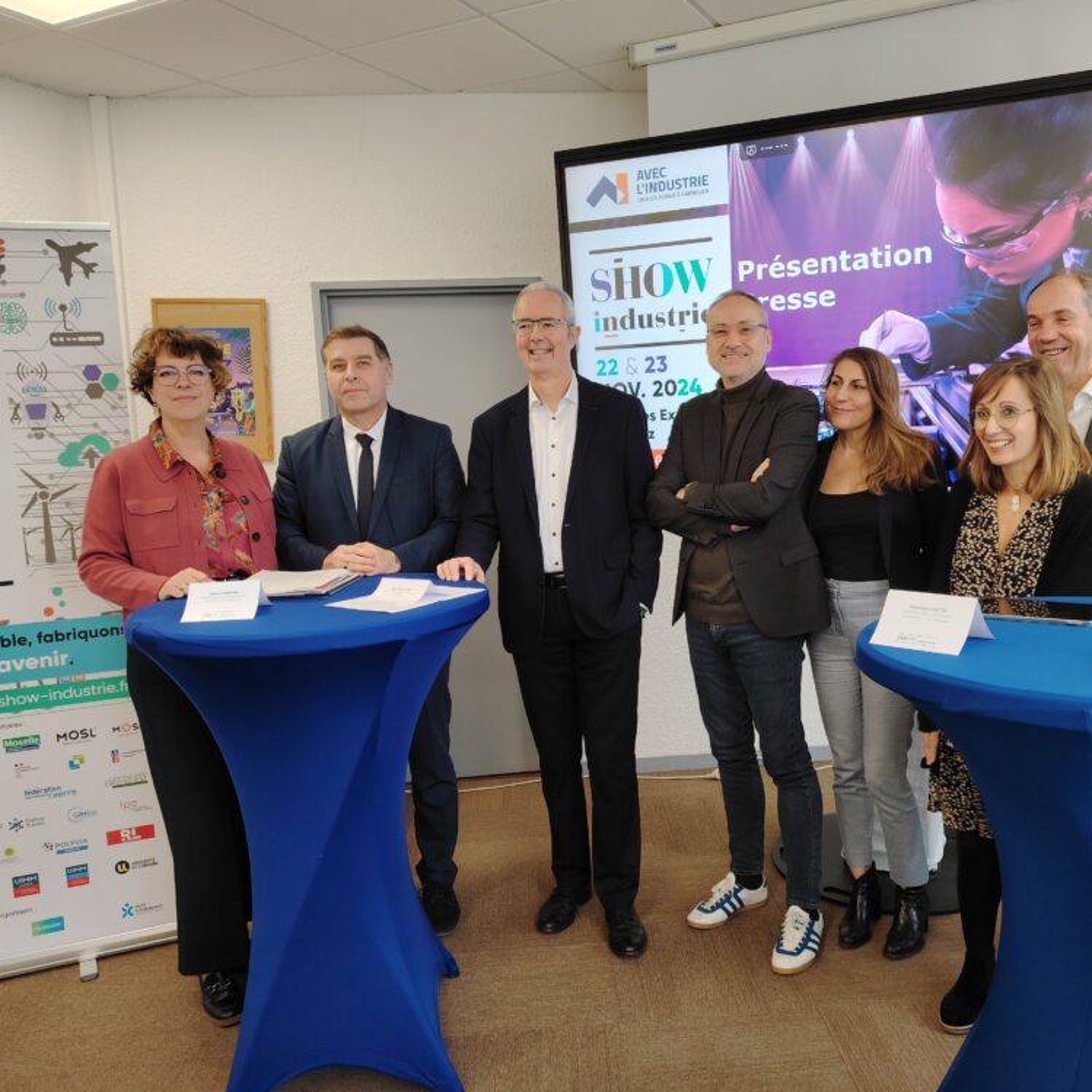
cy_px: 539
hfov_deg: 55.4
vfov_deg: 55.6
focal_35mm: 29
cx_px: 618
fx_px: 1035
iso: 378
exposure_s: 1/50
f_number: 1.75
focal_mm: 5.25
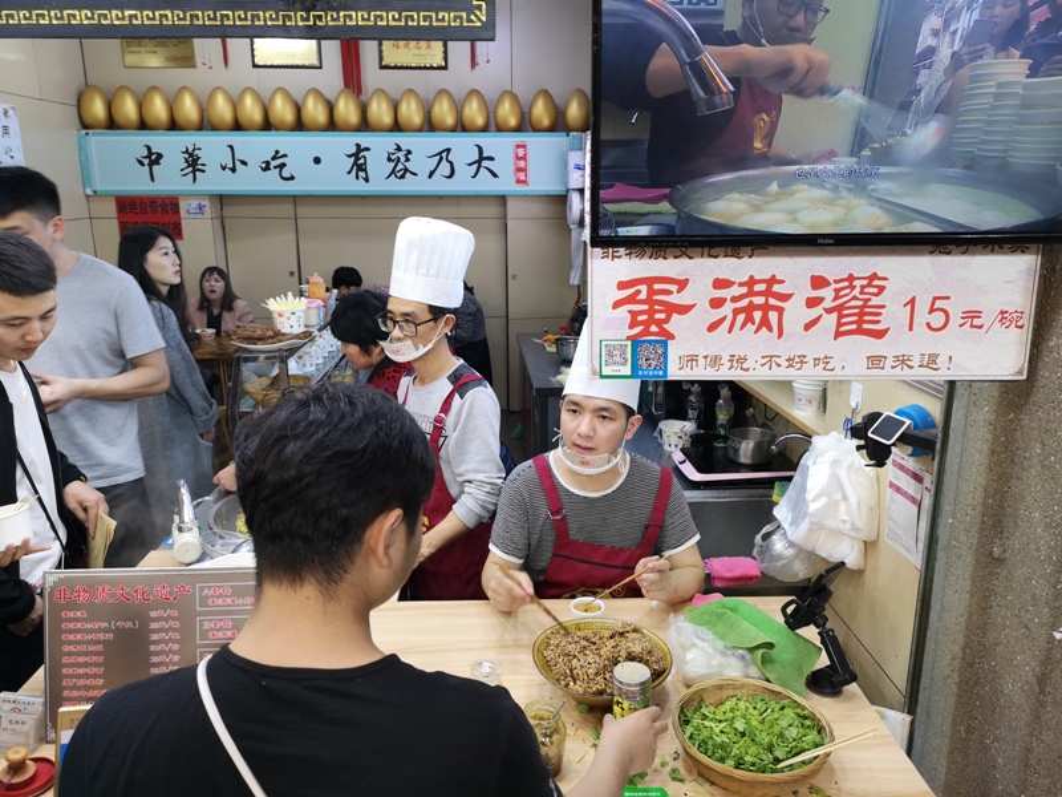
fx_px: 828
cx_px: 531
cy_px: 398
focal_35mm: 27
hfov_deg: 65.3
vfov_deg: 51.4
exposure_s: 1/50
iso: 80
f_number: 1.8
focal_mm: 3.95
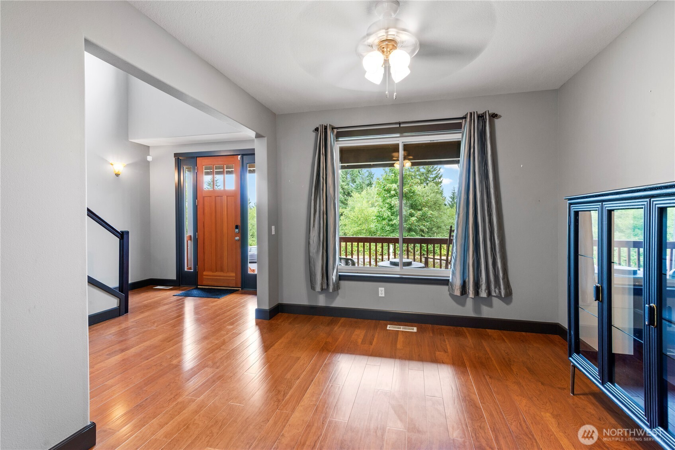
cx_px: 338
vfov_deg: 73.8
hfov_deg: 96.7
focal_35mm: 16
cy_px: 225
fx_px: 300
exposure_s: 1/4
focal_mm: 16
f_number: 10
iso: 200
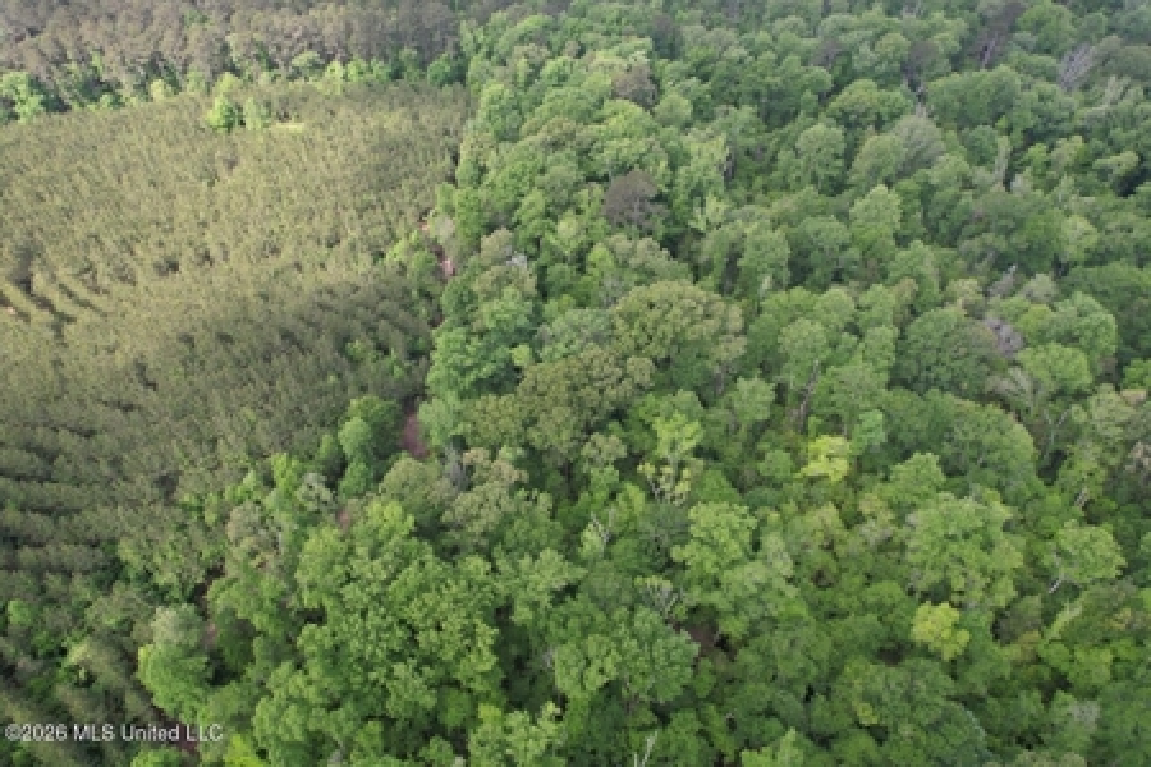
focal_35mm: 22
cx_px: 576
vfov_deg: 57.2
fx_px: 703
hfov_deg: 78.6
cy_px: 384
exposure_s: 1/350
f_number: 2.8
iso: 100
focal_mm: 8.38
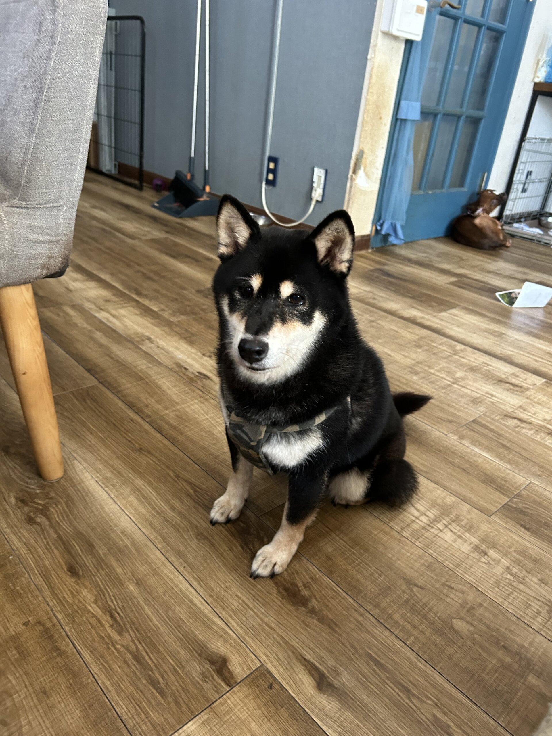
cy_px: 368
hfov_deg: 53.1
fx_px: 553
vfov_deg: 67.3
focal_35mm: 26
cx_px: 276
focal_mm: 5.7
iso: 500
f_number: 1.5
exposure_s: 1/60
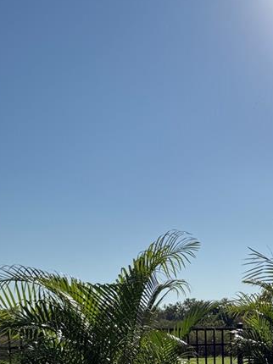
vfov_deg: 26.3
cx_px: 274
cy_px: 421
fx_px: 705
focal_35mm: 67
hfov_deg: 21.2
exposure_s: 1/11905
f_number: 1.78
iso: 80
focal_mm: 6.76
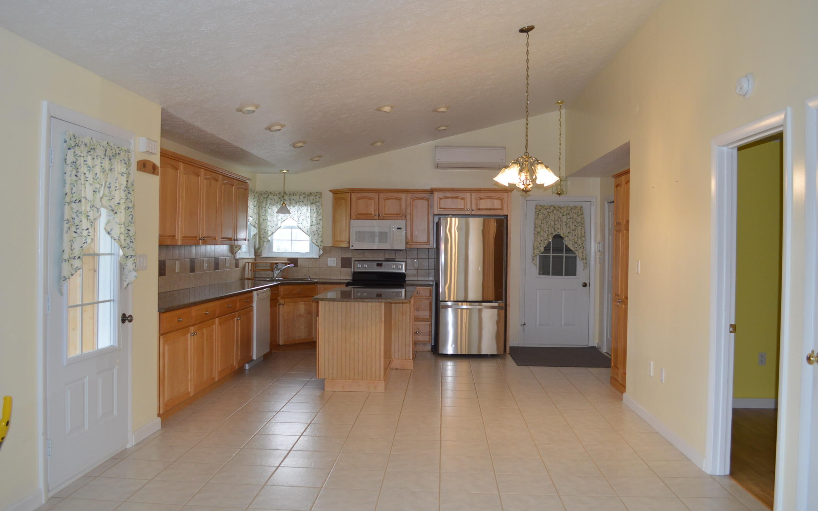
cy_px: 239
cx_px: 413
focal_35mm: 28
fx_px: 624
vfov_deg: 44.5
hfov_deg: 66.5
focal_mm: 18
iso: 400
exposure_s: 1/80
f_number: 4
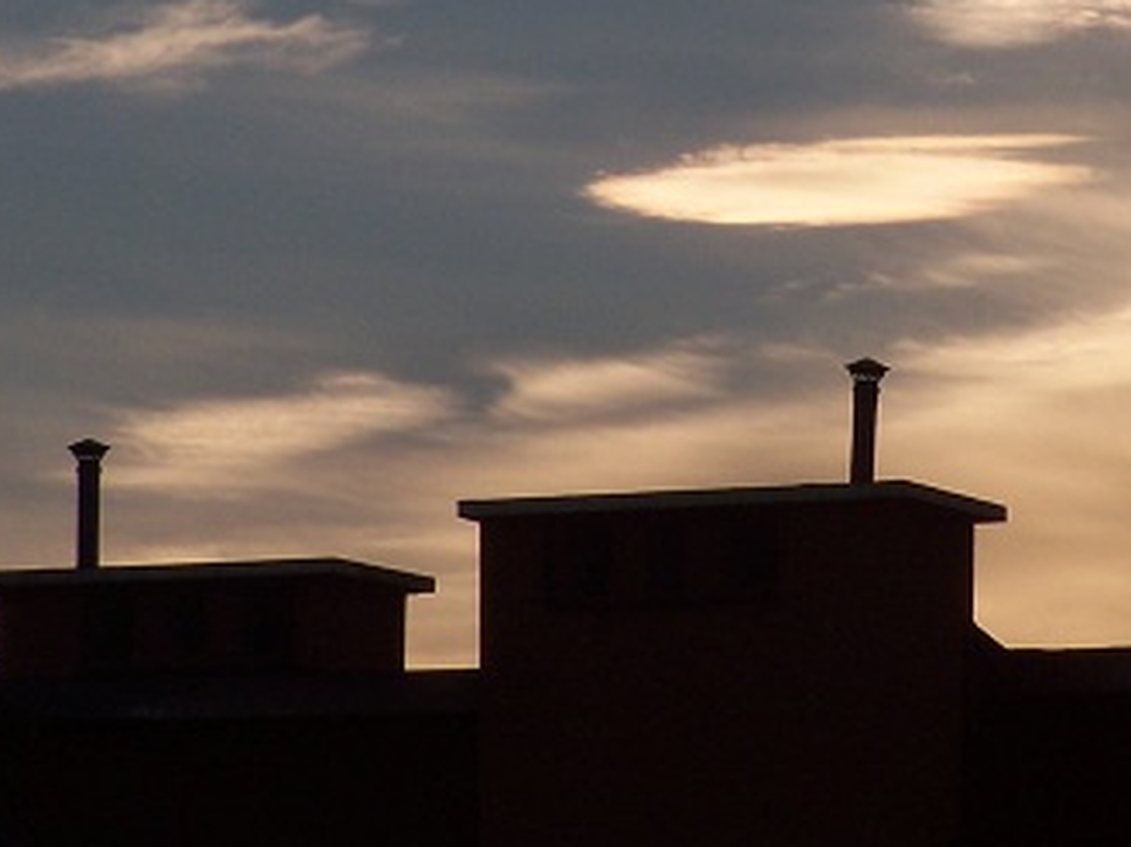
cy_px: 146
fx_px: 16586
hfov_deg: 3.9
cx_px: 901
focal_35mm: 508
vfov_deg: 2.9
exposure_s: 1/500
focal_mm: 42.8
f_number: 6.3
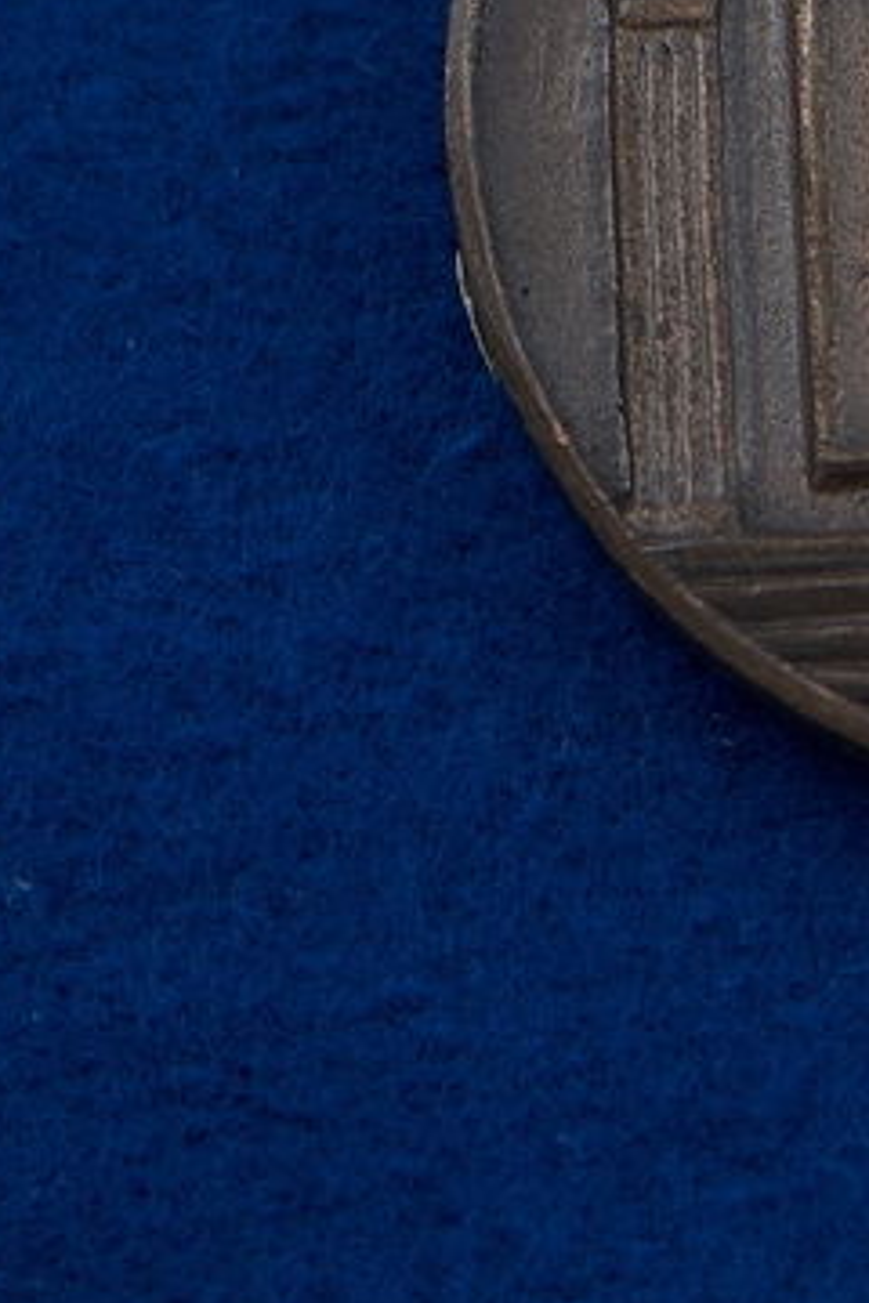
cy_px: -764
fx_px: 18996
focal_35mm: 525
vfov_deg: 3.9
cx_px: 1108
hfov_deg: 2.6
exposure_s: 1/80
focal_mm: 105
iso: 320
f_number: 9
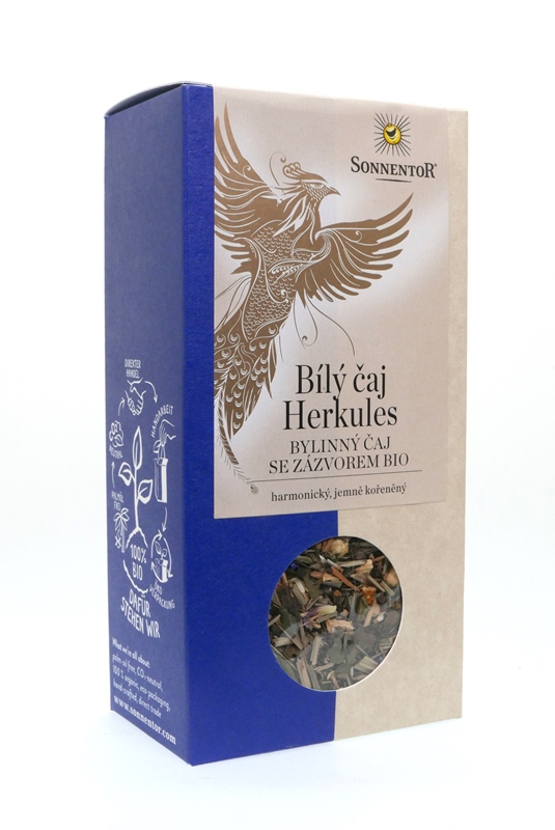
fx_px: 1338
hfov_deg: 23.4
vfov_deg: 34.5
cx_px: 278
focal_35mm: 58
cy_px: 415
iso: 800
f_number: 16
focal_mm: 26.3
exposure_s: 1/40
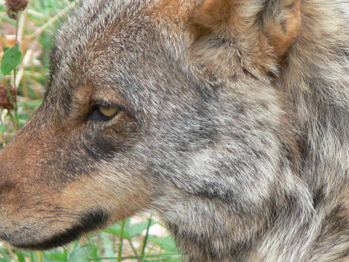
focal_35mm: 1172
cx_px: 219
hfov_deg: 1.7
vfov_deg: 1.3
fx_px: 11819
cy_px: 118
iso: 80
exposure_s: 1/50
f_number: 4
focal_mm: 88.8
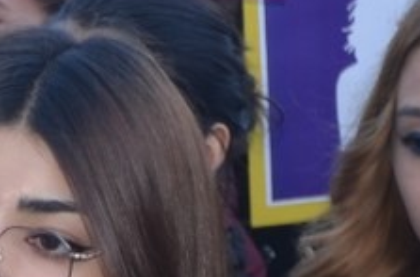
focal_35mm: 453
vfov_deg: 3.0
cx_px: -243
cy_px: 149
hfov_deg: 4.5
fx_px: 5266
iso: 100
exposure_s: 1/160
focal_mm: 42
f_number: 4.8
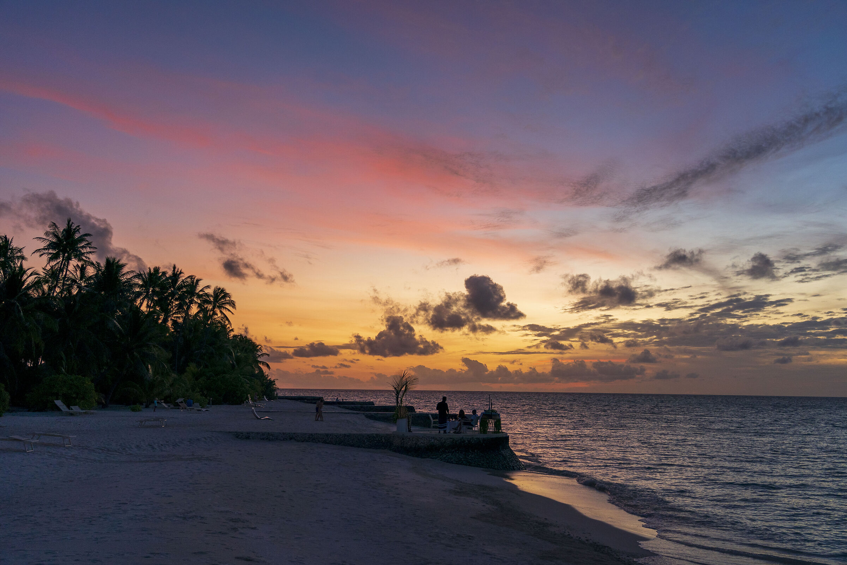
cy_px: 282
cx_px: 424
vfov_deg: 38.9
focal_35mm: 34
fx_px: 800
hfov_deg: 55.8
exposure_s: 1/200
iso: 1000
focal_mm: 34
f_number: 4
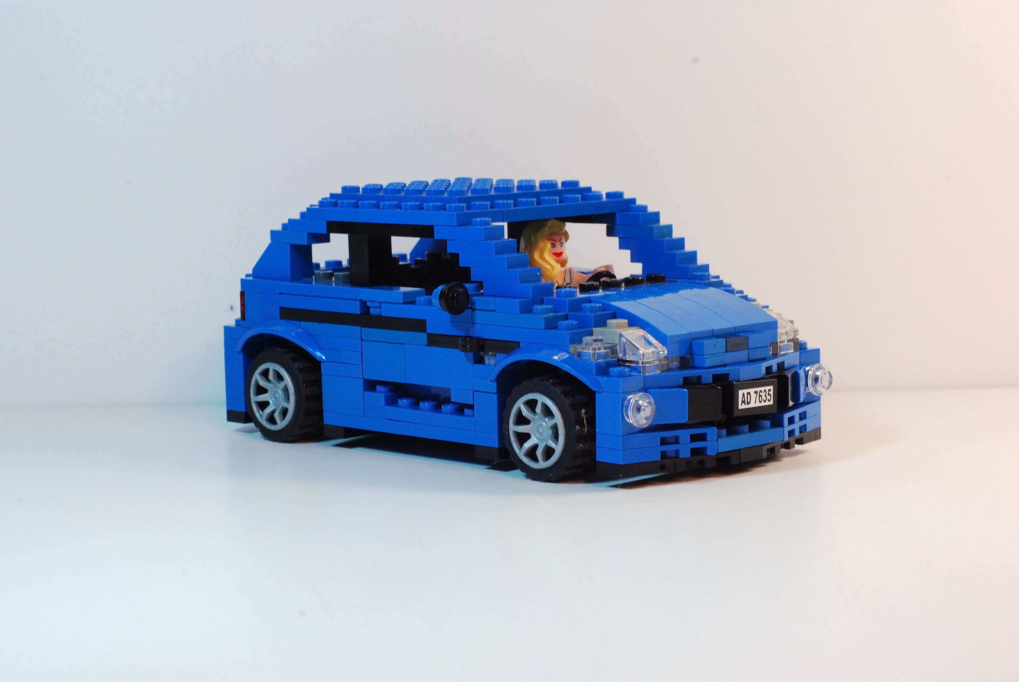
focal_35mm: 75
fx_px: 2125
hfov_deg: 27.0
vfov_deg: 18.2
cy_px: 341
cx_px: 510
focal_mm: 50
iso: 800
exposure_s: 1/25
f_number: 14
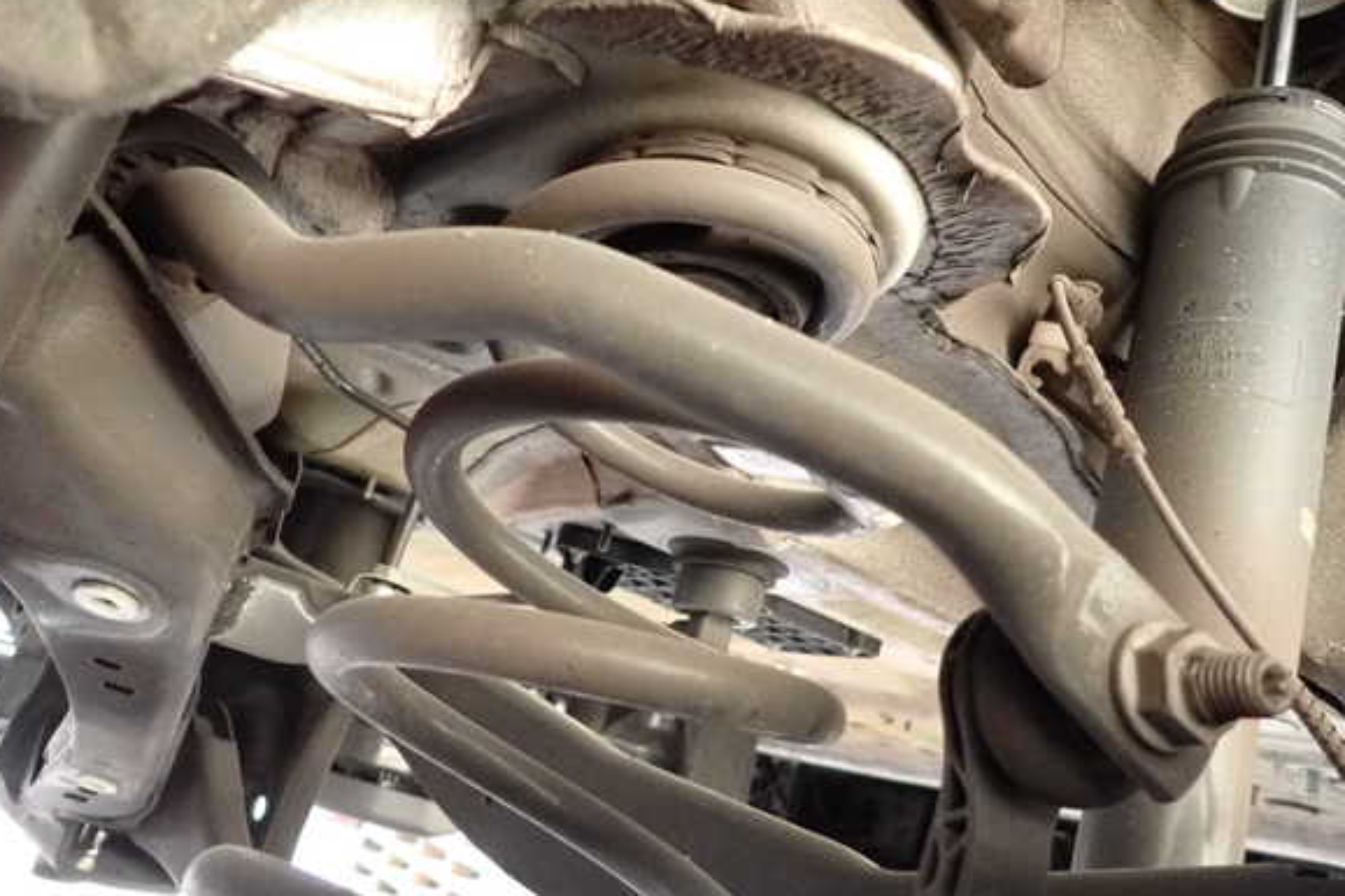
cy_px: 435
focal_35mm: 27
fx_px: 1008
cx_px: 666
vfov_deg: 47.9
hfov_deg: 67.4
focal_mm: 4.5
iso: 1600
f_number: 2
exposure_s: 1/125
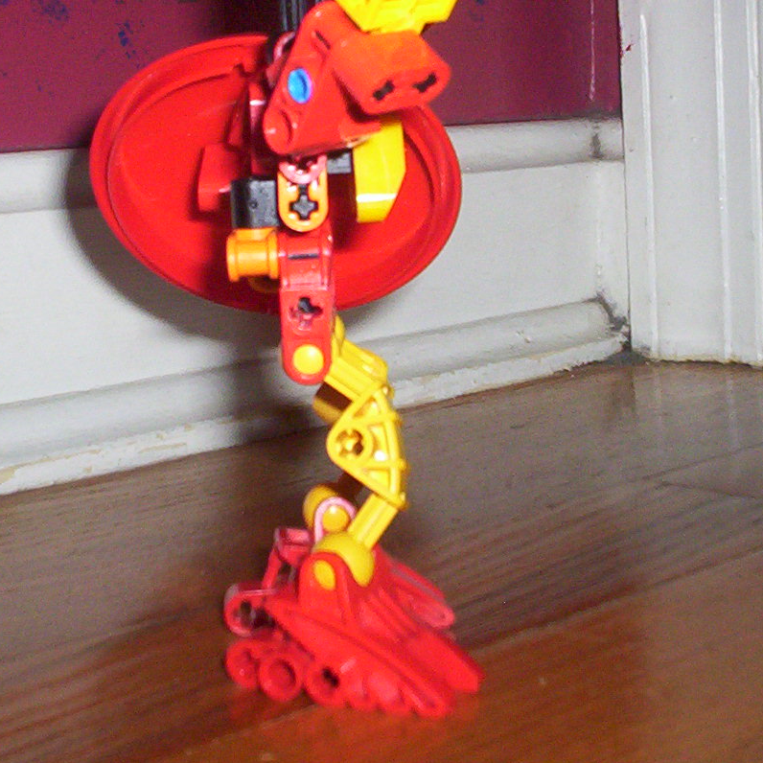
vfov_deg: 24.7
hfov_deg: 25.0
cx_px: 371
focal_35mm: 69
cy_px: 192
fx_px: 1721
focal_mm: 4.99
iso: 140
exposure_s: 1/60
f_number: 4.5
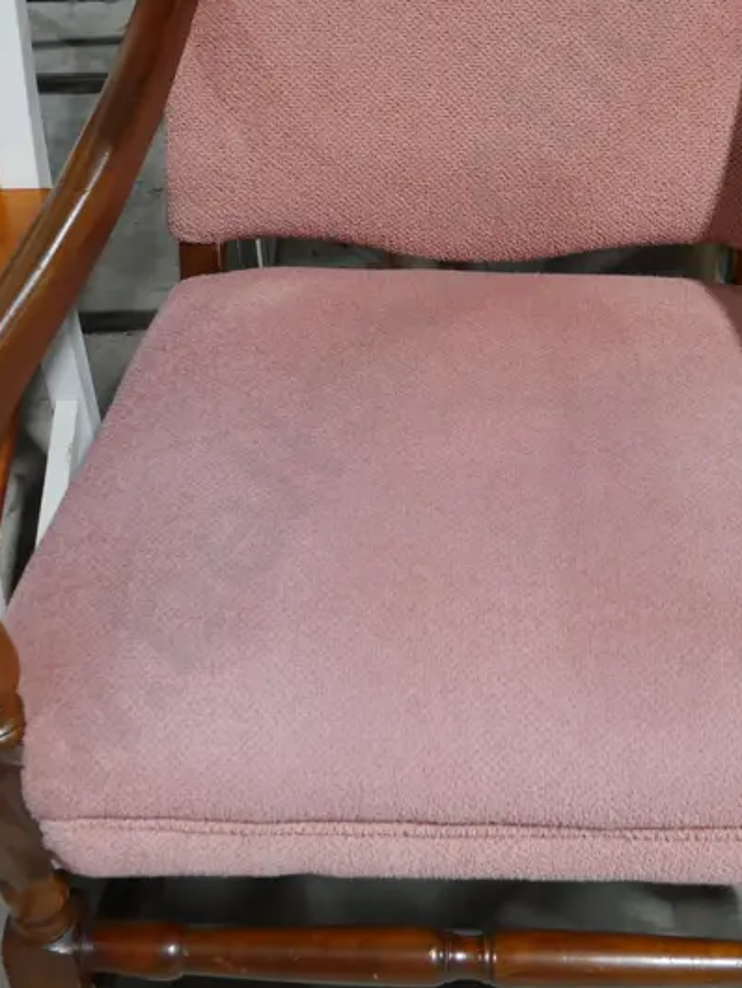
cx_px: 460
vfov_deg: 32.6
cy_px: 240
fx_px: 1656
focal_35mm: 58
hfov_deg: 25.2
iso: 320
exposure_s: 1/60
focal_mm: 15
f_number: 3.6
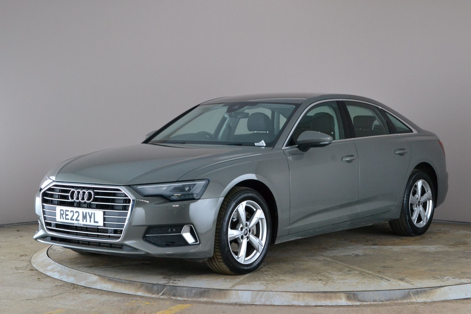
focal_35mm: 69
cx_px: 236
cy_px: 157
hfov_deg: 29.2
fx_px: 903
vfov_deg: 19.7
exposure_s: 1/25
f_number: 11
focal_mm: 46
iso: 2000
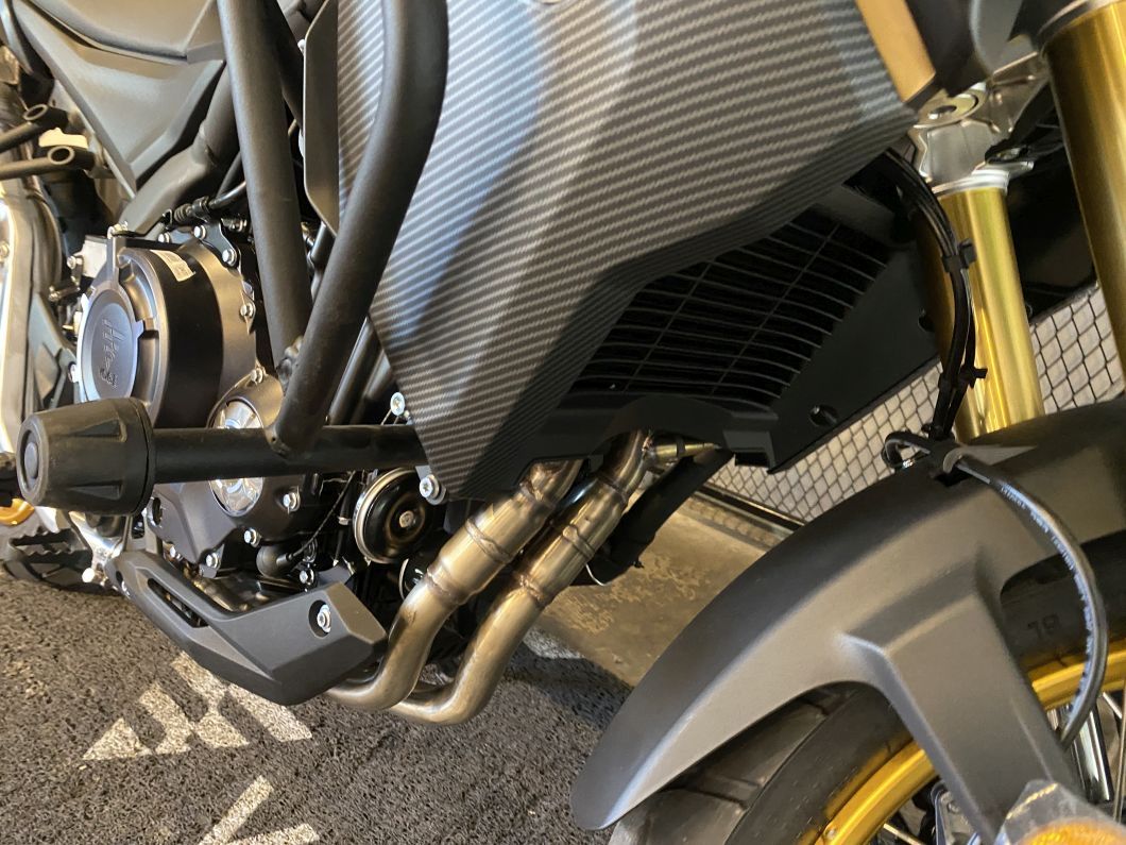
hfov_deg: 67.3
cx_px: 563
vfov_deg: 53.1
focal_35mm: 26
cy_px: 422
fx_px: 846
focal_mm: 4.25
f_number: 1.8
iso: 500
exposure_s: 1/25
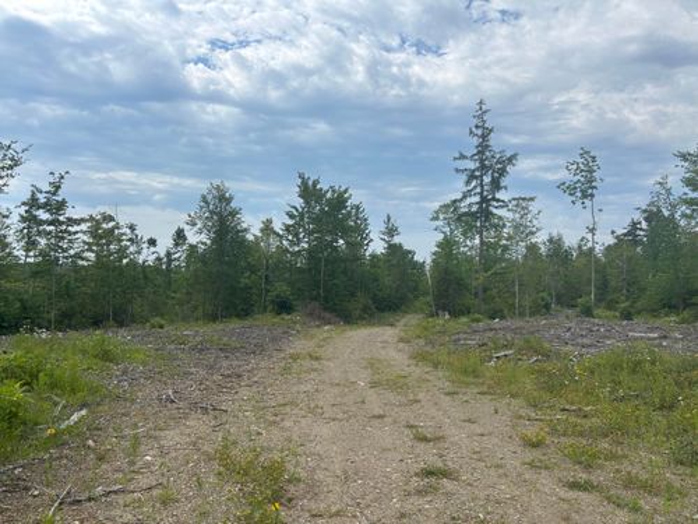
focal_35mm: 26
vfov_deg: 53.1
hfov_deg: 67.3
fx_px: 524
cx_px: 349
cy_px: 262
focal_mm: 5.96
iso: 50
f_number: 1.6
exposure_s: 1/5076
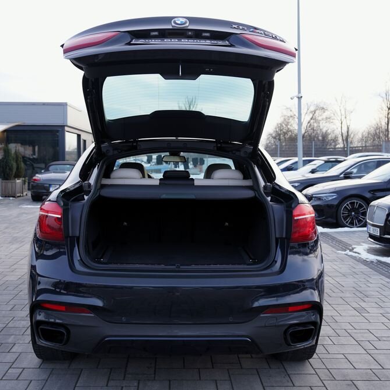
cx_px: 186
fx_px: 548
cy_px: 197
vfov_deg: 39.2
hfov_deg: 39.2
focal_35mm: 43
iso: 100
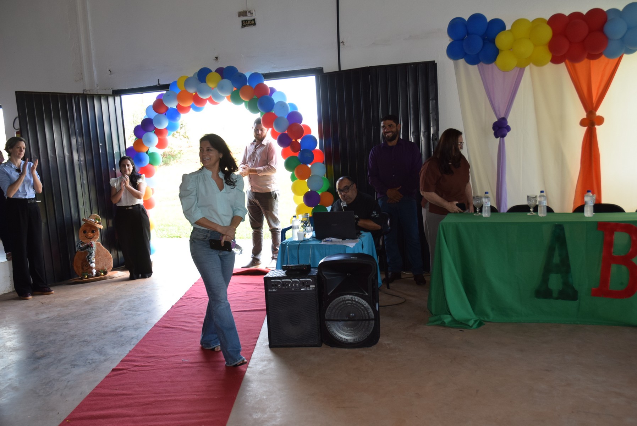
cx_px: 318
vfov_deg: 40.0
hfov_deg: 57.2
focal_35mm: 33
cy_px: 213
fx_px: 584
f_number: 5.6
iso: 560
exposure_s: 1/125
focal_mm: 22
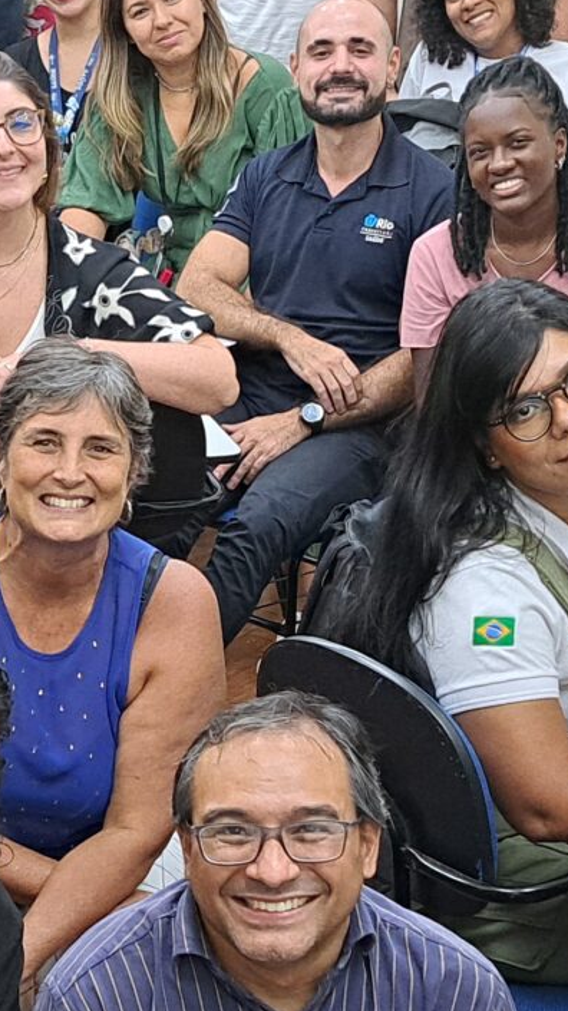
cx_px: -53
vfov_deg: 22.2
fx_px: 2546
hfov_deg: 12.5
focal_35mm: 95
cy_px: 764
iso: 200
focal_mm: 5.23
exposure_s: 1/60
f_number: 1.8
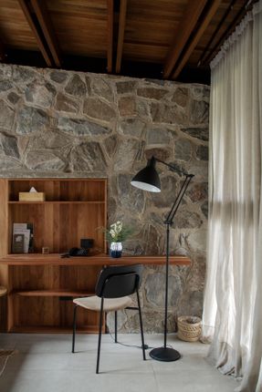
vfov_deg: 57.2
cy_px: 196
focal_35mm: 33
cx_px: 131
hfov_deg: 40.0
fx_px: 360
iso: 400
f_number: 4
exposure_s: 1/13
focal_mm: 22
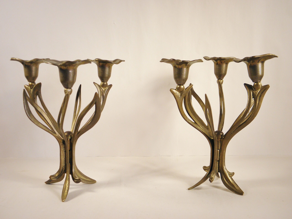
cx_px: 146
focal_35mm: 38
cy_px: 110
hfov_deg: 49.0
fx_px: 321
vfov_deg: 37.7
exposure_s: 1/125
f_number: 3.7
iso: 100
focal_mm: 6.8
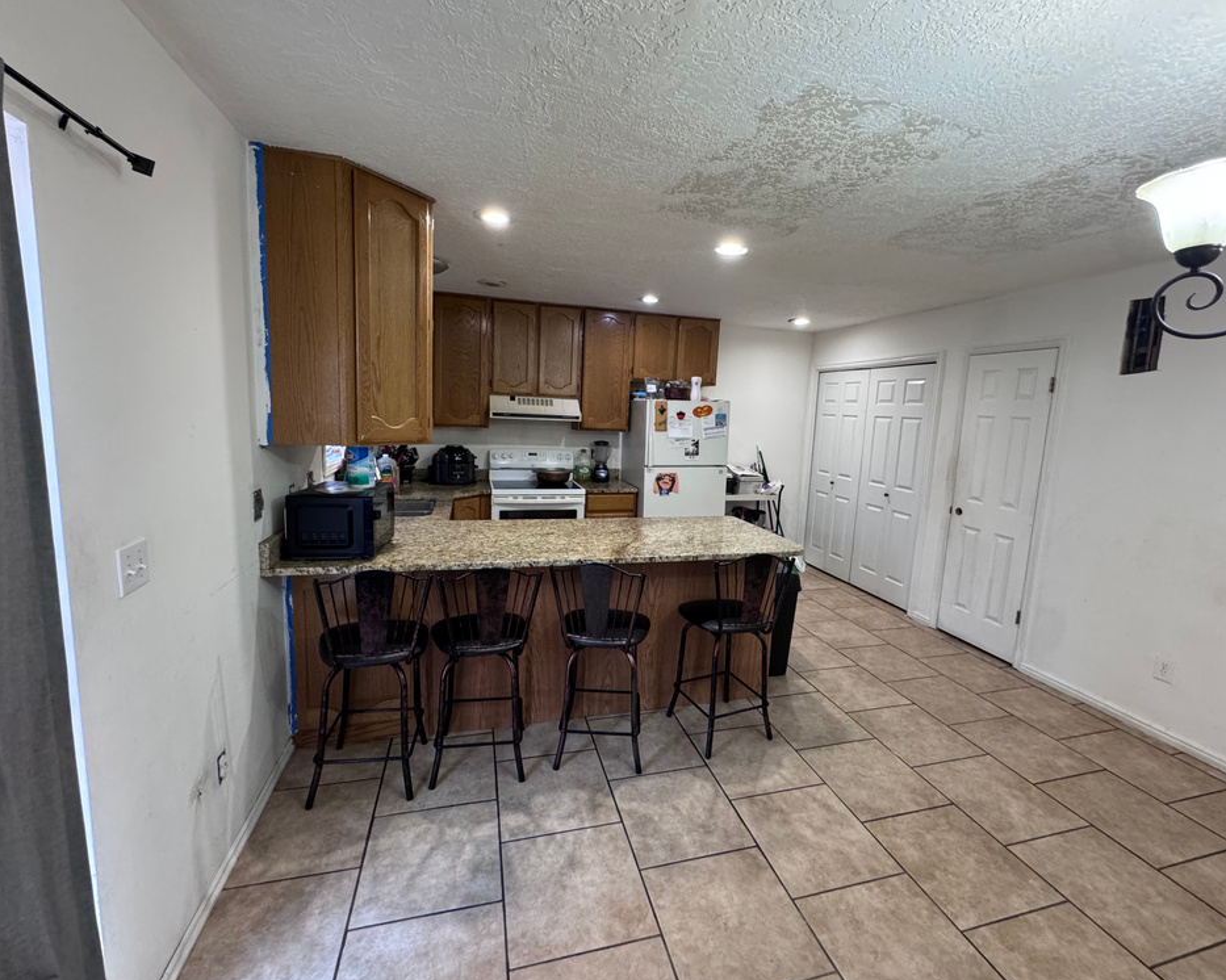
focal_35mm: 15
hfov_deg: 96.8
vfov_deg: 84.0
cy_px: 482
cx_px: 628
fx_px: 544
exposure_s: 1/60
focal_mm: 2.22
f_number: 2.2
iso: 400
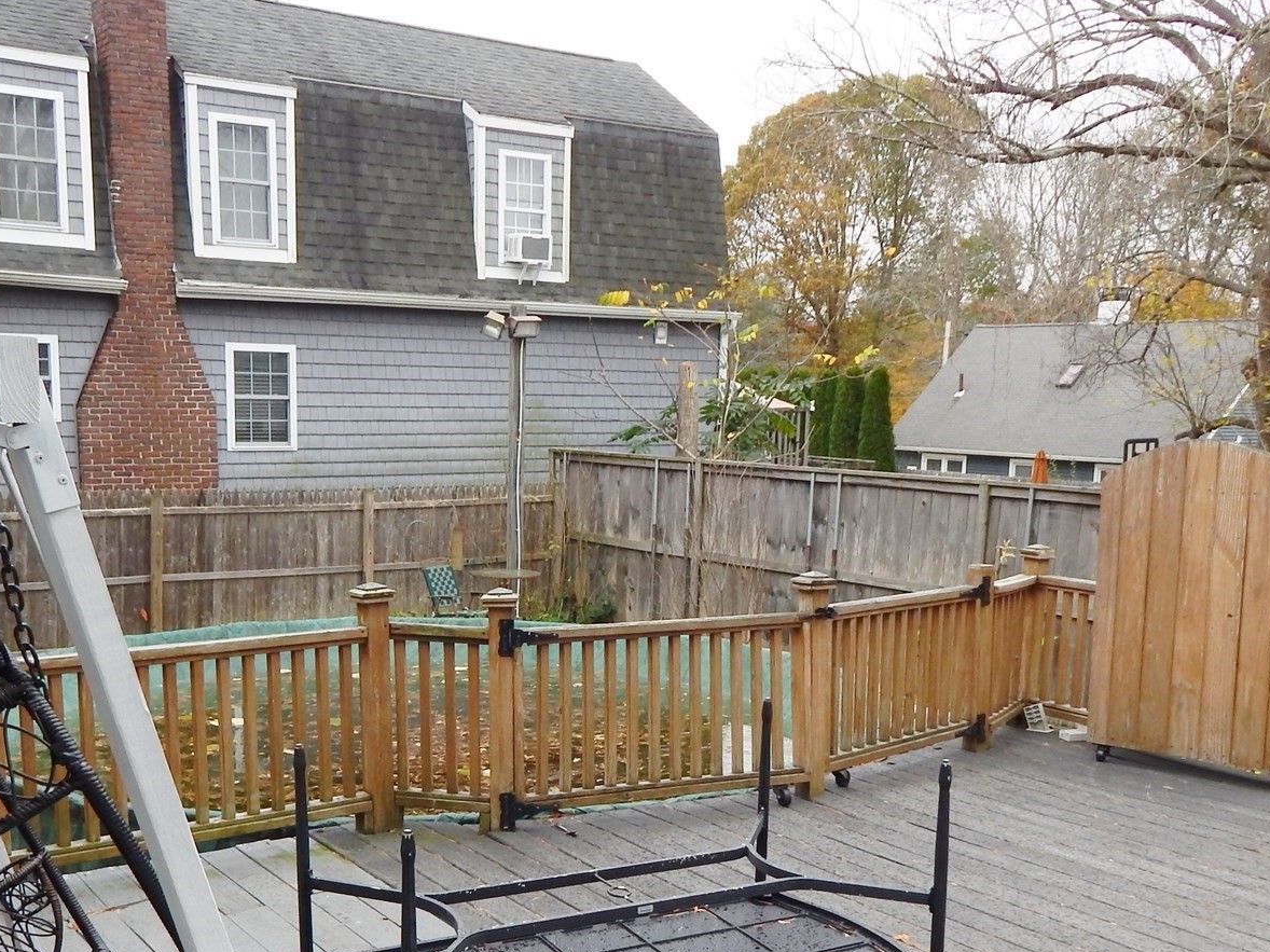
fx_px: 1467
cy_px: 653
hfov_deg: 46.7
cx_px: 576
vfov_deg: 35.5
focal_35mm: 40
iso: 125
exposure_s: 1/250
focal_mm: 4
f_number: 3
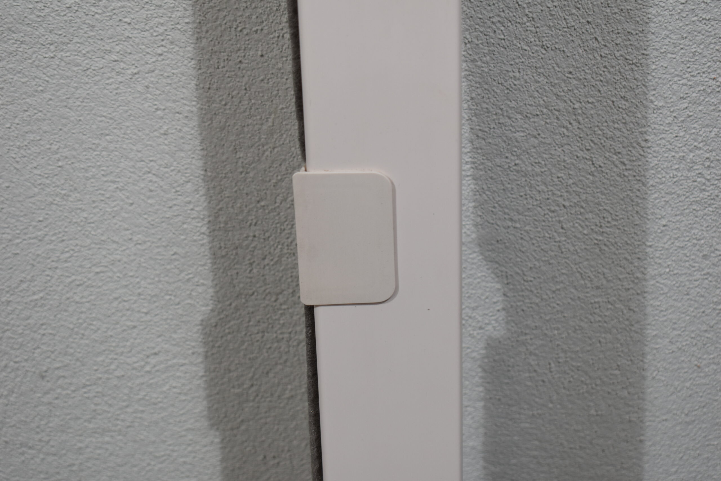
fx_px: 1442
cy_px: 240
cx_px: 360
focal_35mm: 72
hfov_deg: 28.1
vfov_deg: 18.9
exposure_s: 1/125
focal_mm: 48
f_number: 5.6
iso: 360
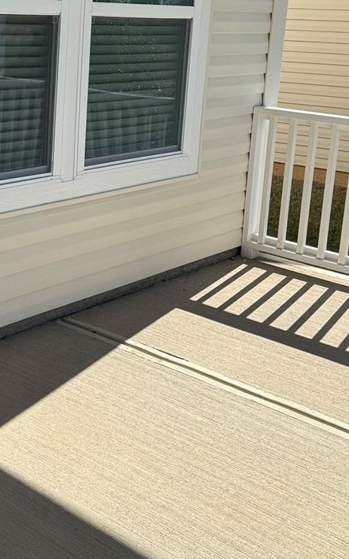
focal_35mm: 55
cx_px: 47
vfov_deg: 36.5
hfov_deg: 23.1
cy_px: 191
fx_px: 837
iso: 80
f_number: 1.78
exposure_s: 1/3247
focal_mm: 6.76
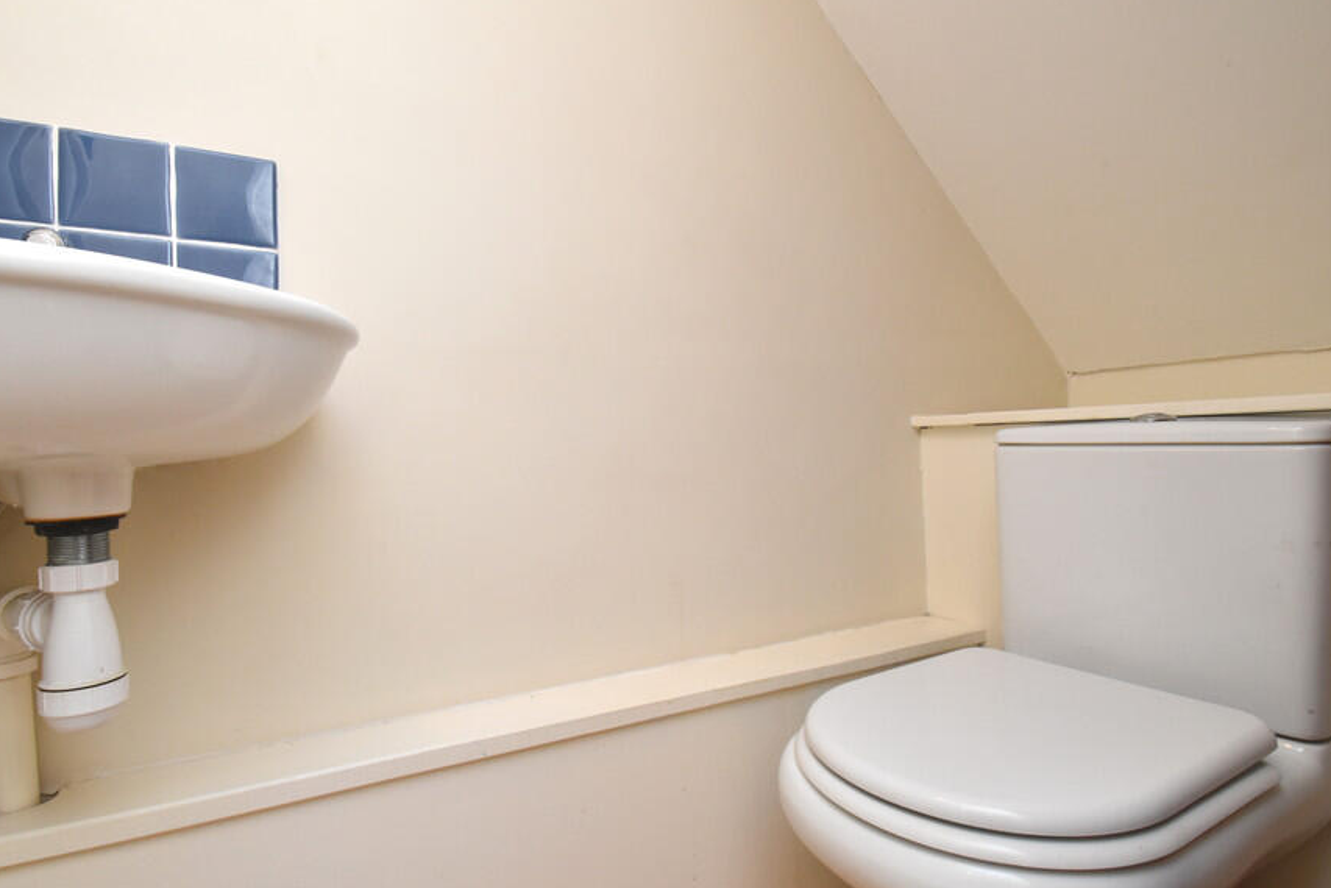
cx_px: 593
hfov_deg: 89.7
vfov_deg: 67.4
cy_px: 425
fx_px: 666
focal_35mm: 18
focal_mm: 10
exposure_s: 1/60
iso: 1600
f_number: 10
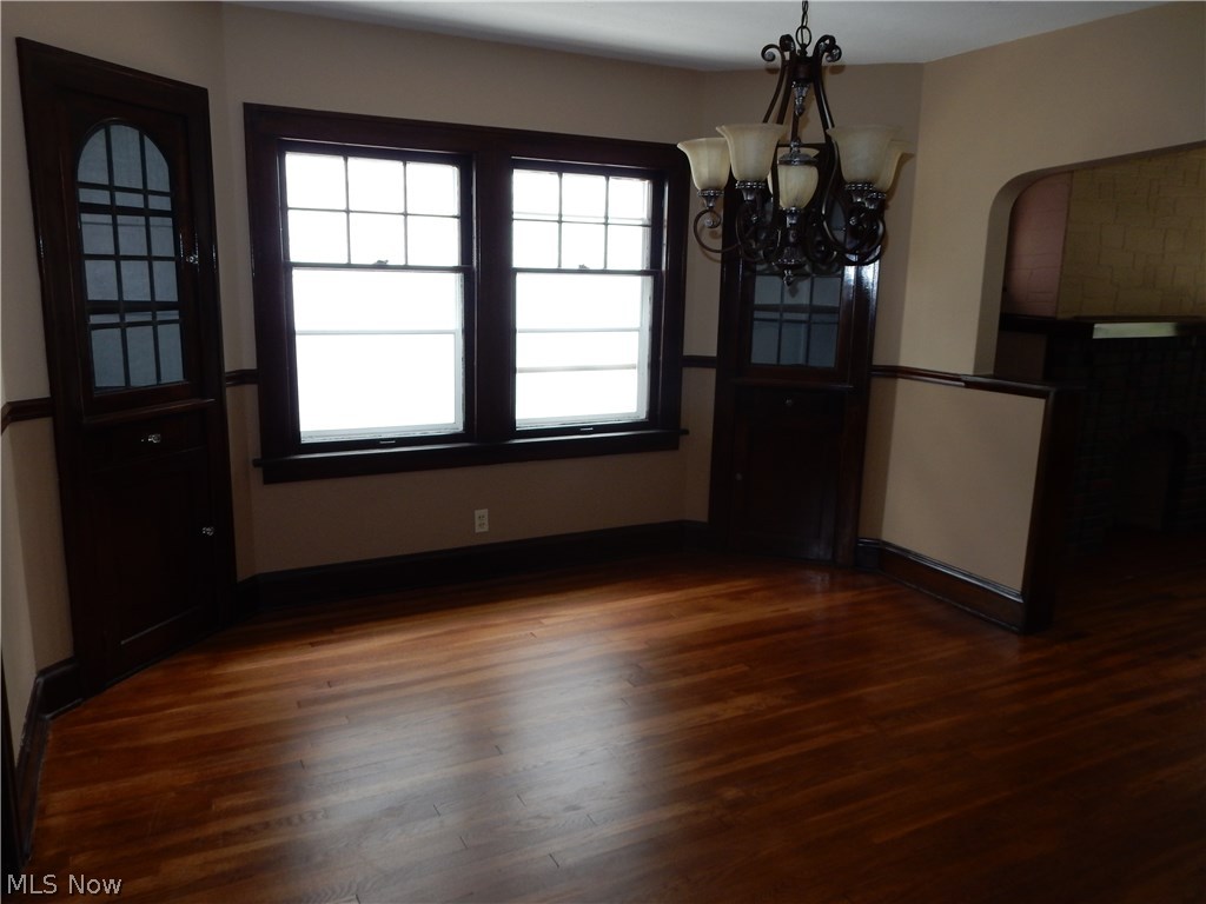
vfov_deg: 54.9
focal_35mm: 25
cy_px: 452
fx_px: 871
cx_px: 603
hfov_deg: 69.4
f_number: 3.7
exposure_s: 1/30
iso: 125
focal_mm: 4.5
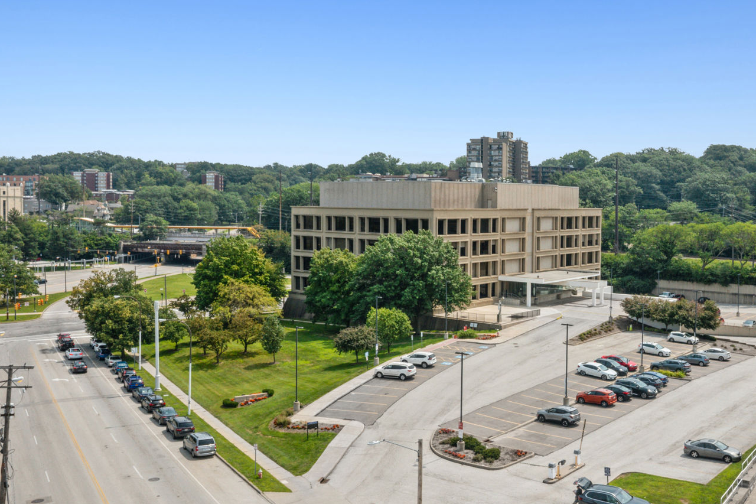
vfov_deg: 37.8
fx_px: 735
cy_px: 268
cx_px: 455
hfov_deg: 54.0
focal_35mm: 35
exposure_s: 1/400
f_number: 8
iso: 100
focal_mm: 10.3
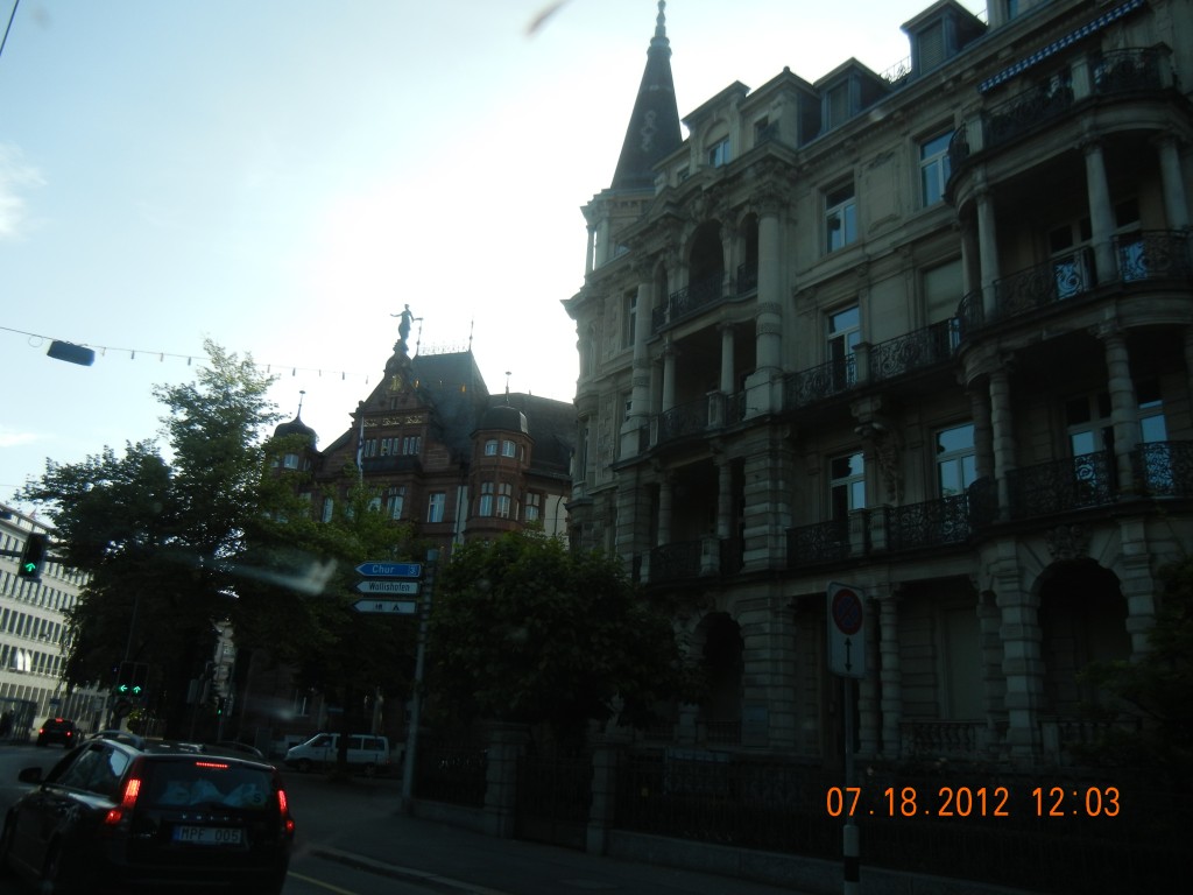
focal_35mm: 30
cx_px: 596
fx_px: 1034
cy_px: 448
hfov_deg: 60.0
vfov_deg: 46.8
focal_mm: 5.4
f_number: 3.5
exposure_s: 1/726
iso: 160
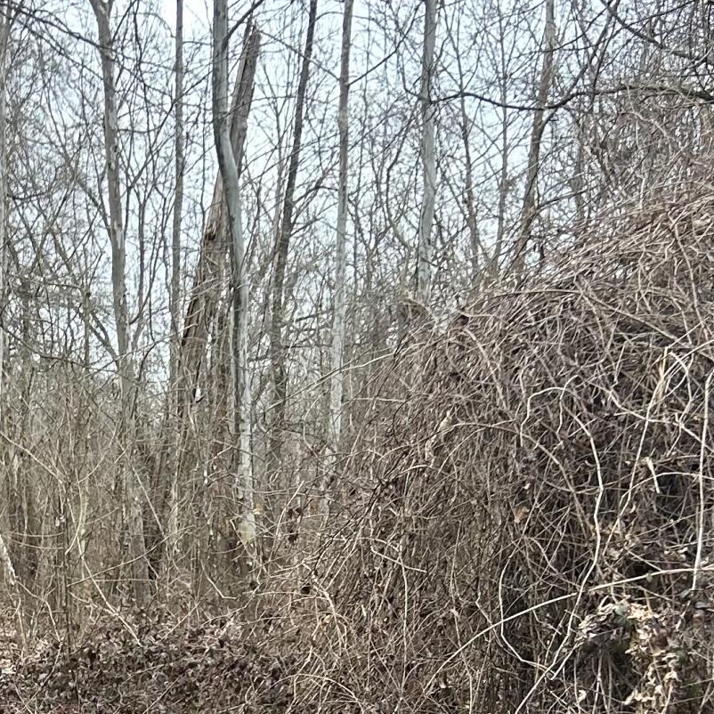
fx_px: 2007
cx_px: -154
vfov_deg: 19.2
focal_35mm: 86
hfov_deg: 19.0
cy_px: 820
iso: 50
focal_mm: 5.7
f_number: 1.5
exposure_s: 1/336
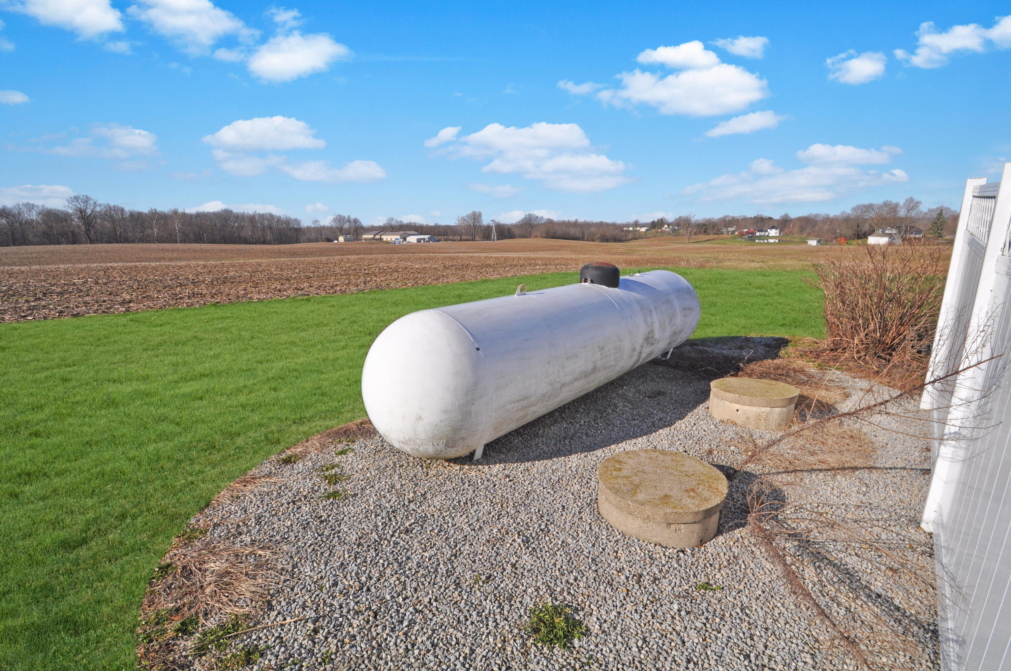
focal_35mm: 16
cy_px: 336
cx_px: 506
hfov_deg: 95.1
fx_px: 463
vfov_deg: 71.9
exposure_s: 1/500
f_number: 11
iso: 200
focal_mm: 11
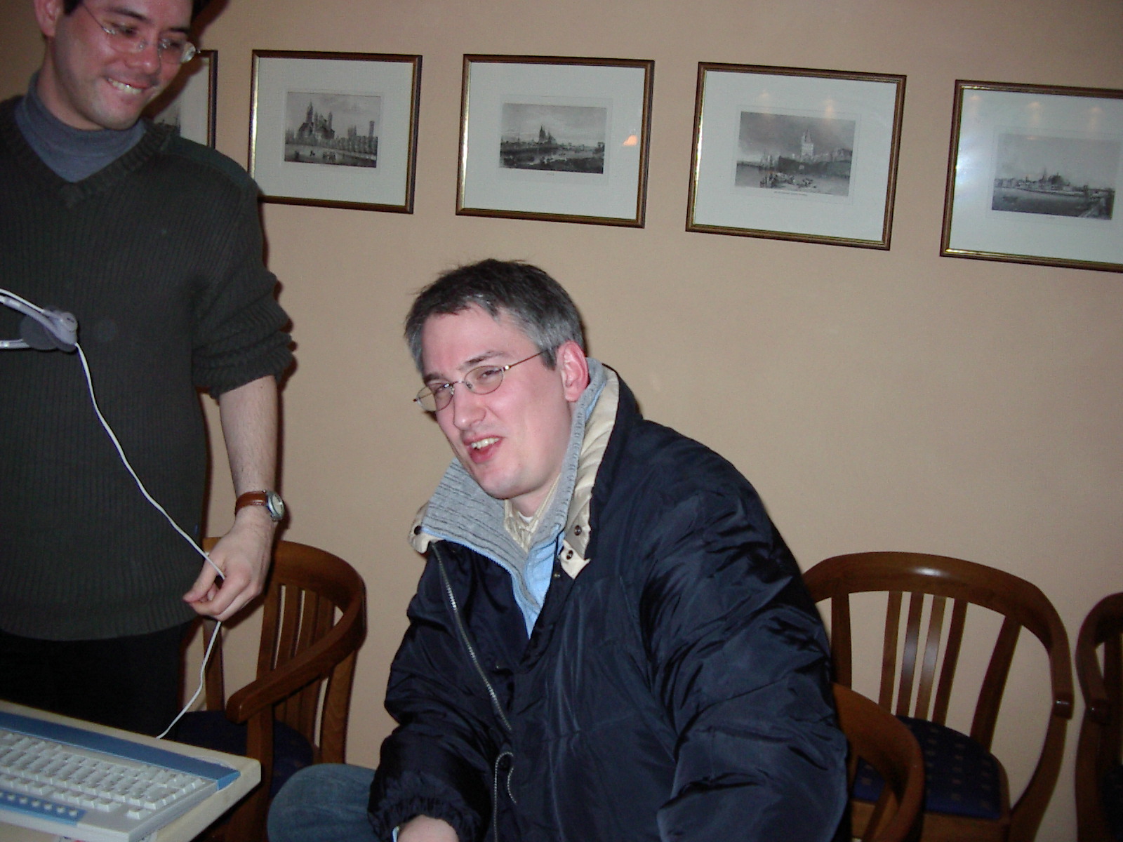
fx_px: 1233
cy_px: 421
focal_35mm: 38
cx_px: 562
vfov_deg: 37.7
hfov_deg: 49.0
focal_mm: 5.8
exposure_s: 1/60
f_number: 2.6
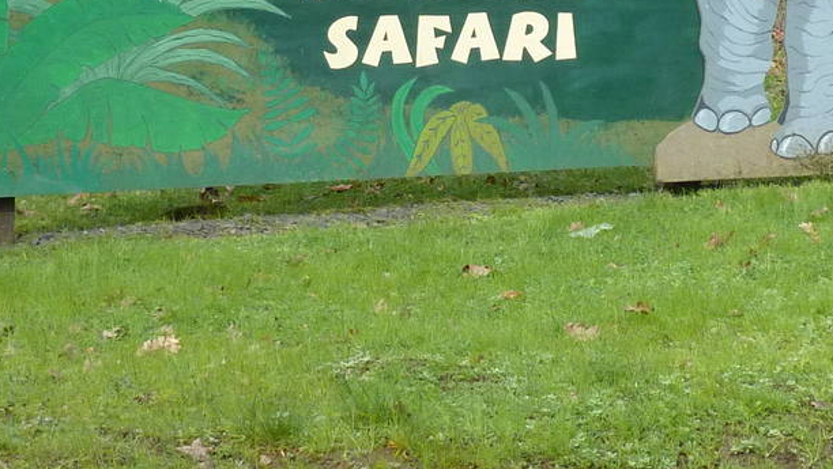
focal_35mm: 148
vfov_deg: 8.0
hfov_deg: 14.4
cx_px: 657
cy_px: -247
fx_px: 3271
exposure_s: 1/500
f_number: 3.8
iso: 200
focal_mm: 8.5
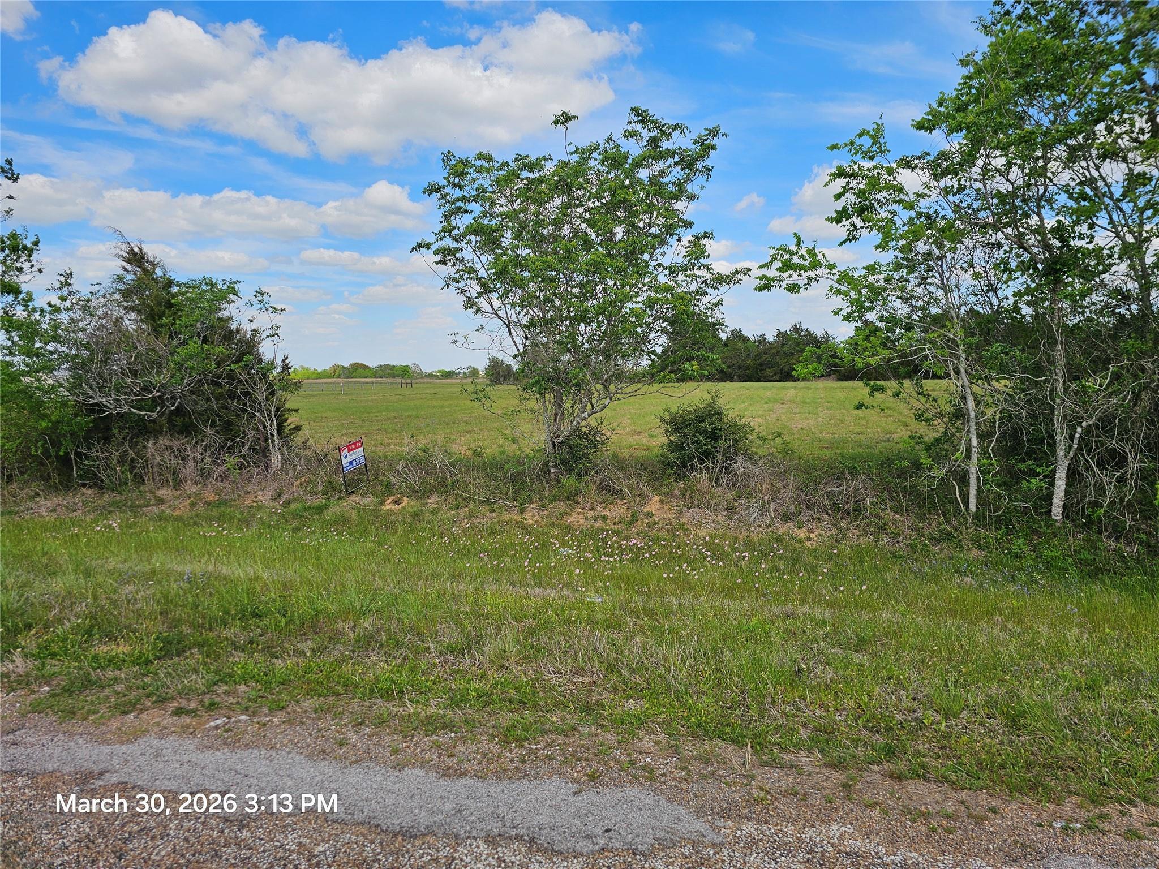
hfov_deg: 73.9
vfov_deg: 58.9
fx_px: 770
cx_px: 580
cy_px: 434
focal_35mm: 23
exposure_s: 1/814
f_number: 1.7
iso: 10
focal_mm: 6.3
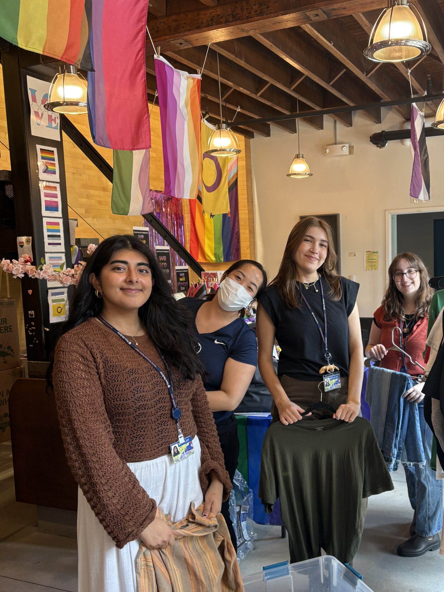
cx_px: 295
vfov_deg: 52.6
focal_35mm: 35
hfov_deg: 40.2
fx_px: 599
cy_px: 321
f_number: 1.6
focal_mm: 5.96
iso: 100
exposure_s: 1/60
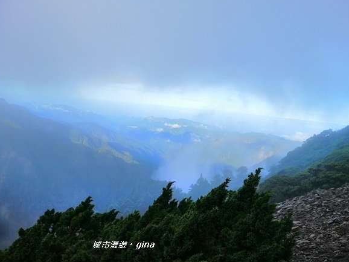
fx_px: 272
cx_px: 176
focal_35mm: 27
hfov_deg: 65.3
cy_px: 130
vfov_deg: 51.3
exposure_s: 1/499
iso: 50
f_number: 2.2
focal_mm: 3.81
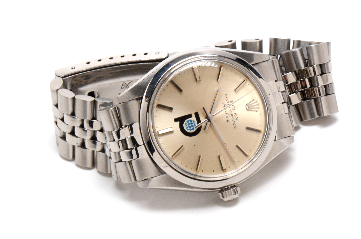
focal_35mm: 128
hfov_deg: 16.1
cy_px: 120
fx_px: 1276
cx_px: 180
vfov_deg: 10.7
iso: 400
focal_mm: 85
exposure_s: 1/125
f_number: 29
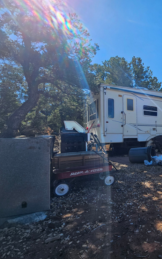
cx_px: 171
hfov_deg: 48.0
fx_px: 134
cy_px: 131
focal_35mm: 19
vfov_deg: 88.0
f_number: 2.2
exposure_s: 1/1154
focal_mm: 2.2
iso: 50
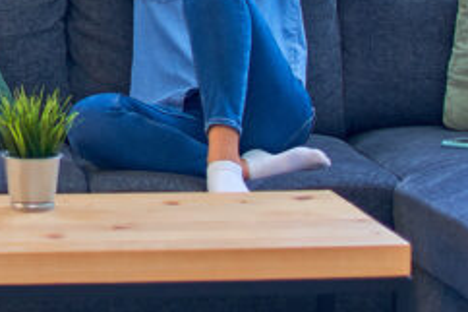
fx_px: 1858
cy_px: -105
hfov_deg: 14.0
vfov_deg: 9.4
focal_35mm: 143
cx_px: -70
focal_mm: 30
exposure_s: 1/80
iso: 200
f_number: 1.4
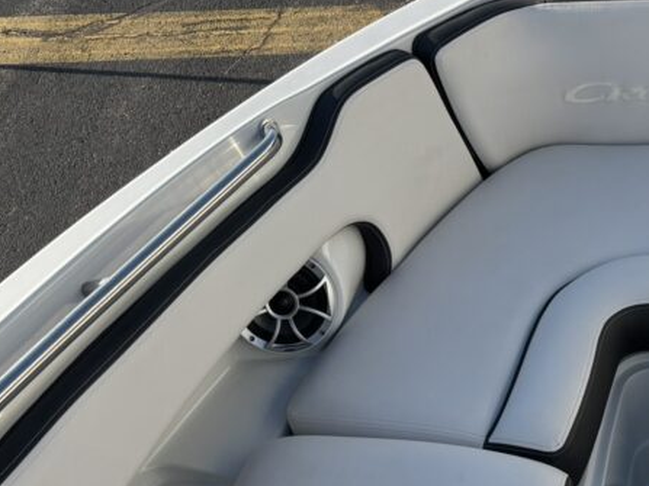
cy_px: 514
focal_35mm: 62
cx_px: 677
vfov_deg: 22.5
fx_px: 1162
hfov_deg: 28.8
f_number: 1.6
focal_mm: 5.96
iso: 50
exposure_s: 1/3021
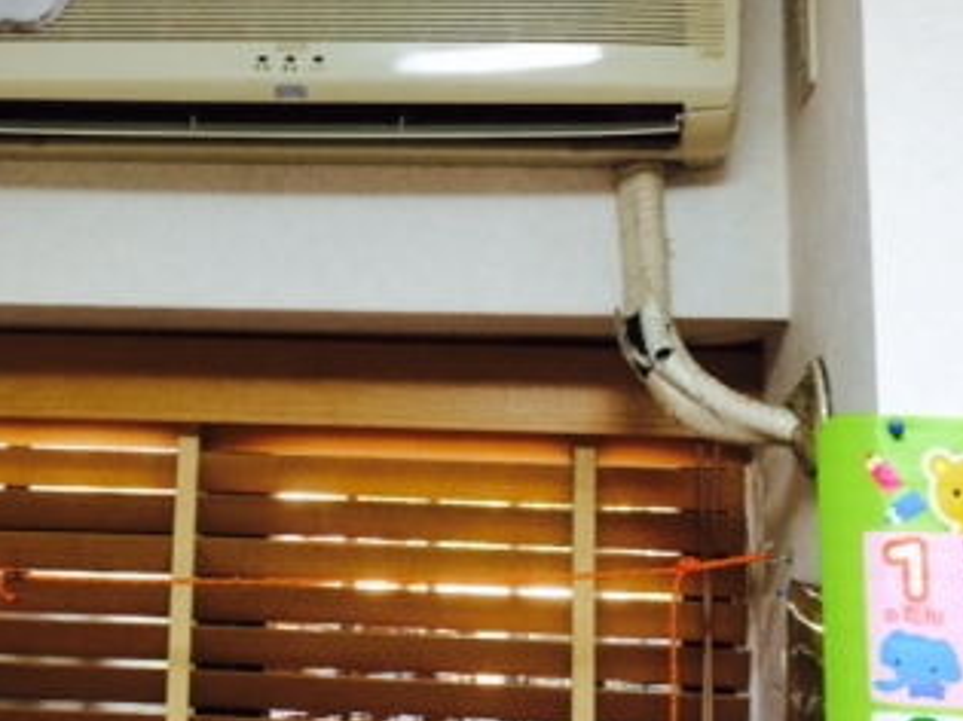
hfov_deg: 31.6
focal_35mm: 61
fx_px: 1696
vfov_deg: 23.6
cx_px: 382
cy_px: 141
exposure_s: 1/30
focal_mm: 4.12
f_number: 2.2
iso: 100
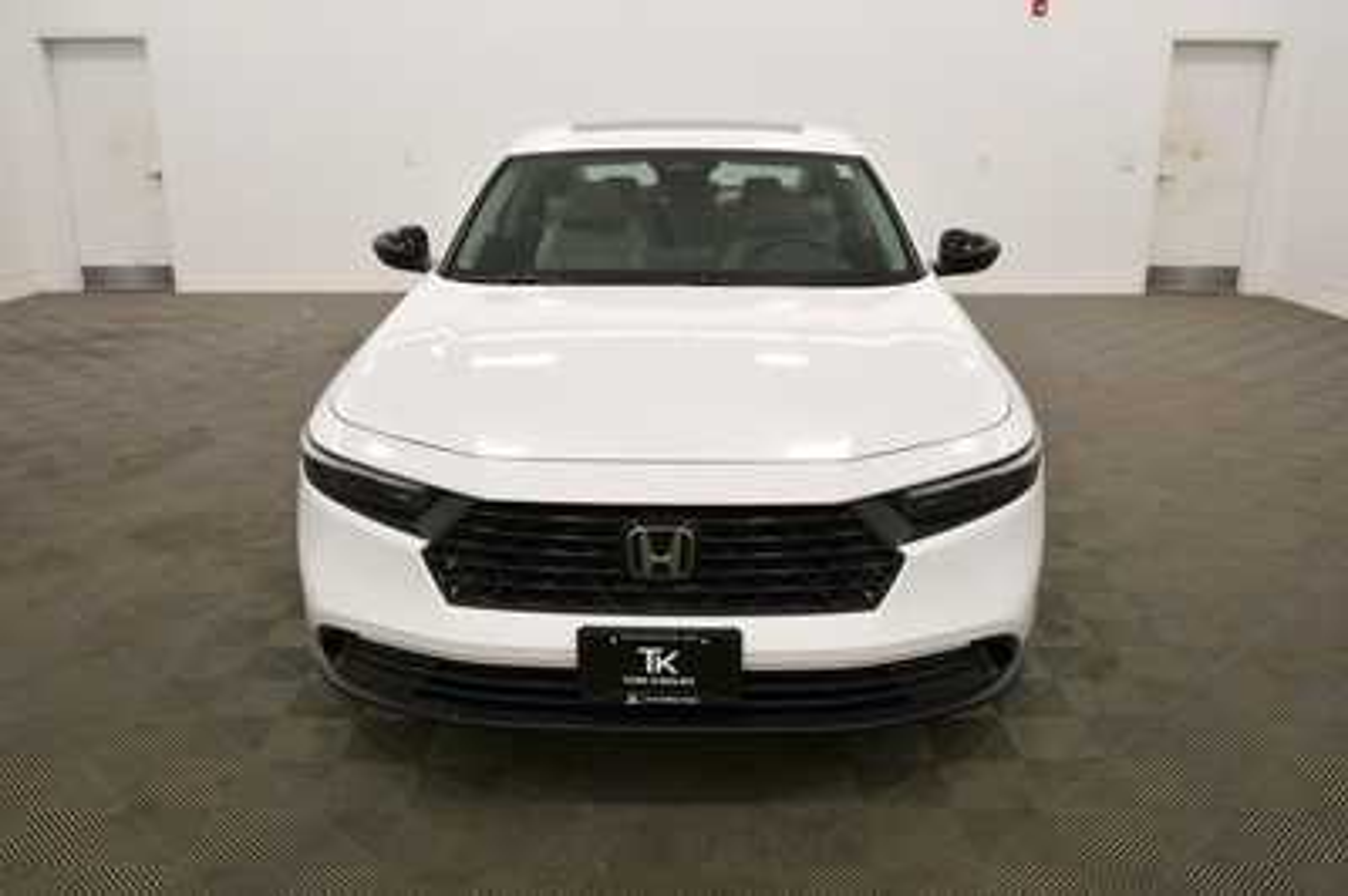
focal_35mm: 30
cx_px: 674
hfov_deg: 62.0
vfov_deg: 43.5
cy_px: 448
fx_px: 1122
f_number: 5.6
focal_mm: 20
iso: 720
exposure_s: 1/250
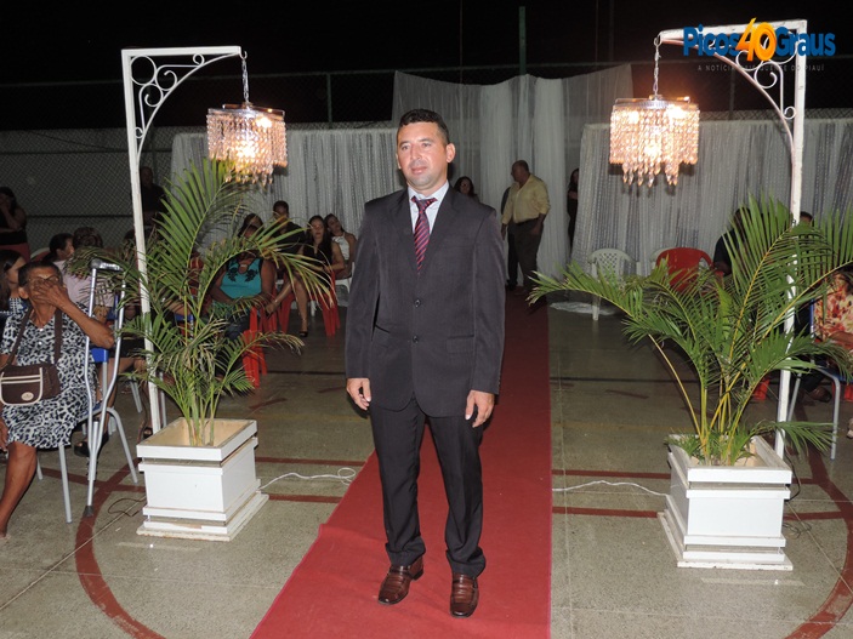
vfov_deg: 46.8
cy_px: 320
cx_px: 426
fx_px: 739
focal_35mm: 30
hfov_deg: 60.0
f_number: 3.1
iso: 200
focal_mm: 5.3
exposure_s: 1/30
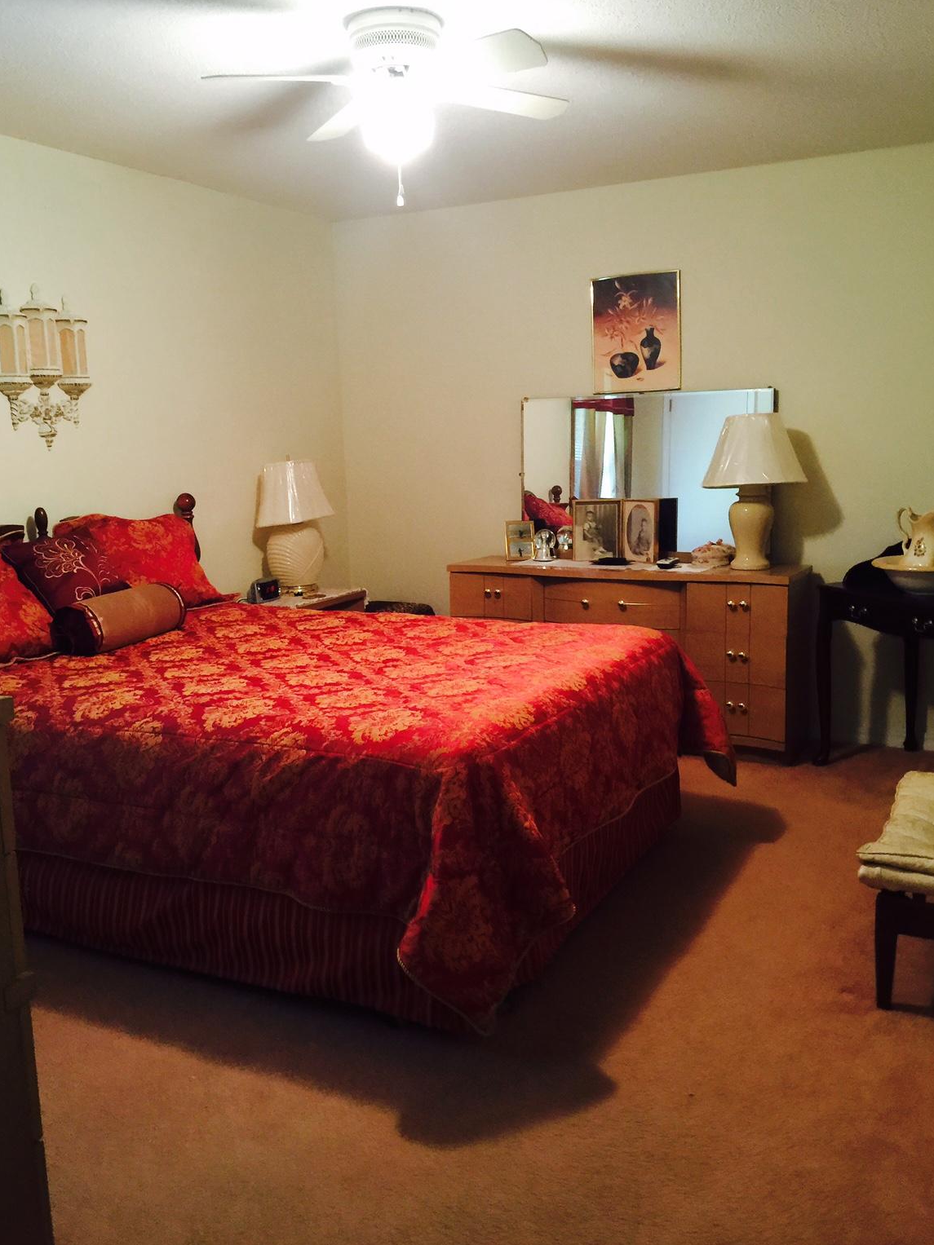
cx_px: 445
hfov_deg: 45.4
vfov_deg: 58.3
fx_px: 1115
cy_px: 584
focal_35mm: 31
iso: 64
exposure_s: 1/4
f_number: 2.2
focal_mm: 4.15
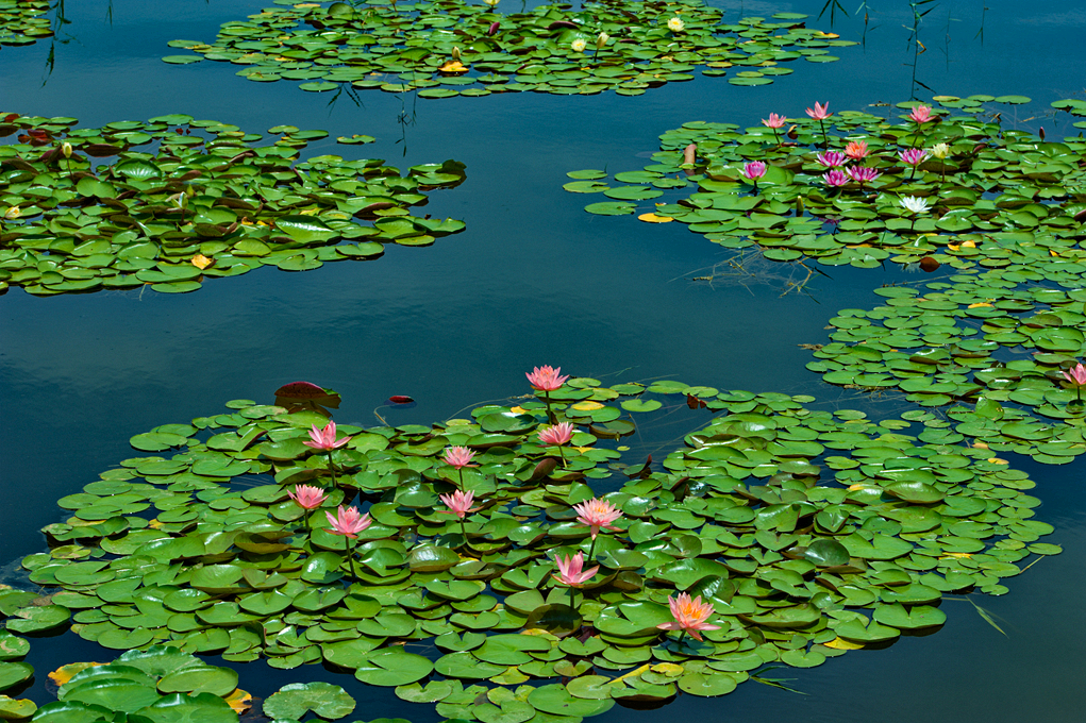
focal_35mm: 98
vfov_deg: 14.0
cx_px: 543
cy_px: 362
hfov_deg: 20.8
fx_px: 2955
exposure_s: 1/200
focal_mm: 98
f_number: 11
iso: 200
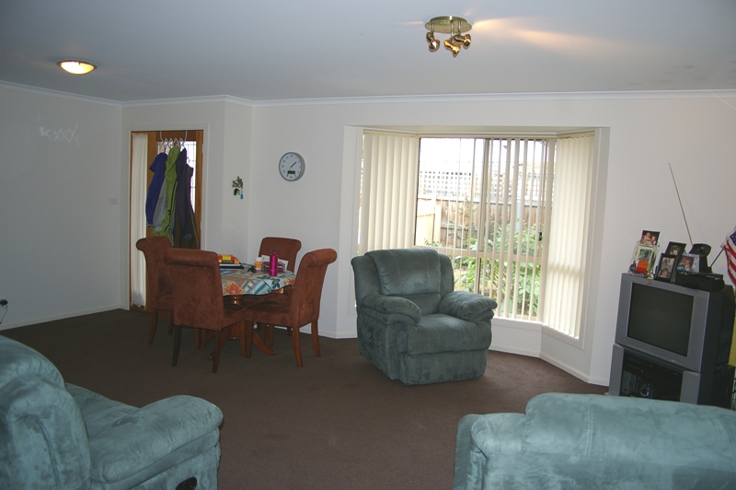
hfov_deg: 67.4
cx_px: 368
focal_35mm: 27
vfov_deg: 47.9
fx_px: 552
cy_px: 245
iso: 200
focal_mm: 18
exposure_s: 1/90
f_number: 3.5
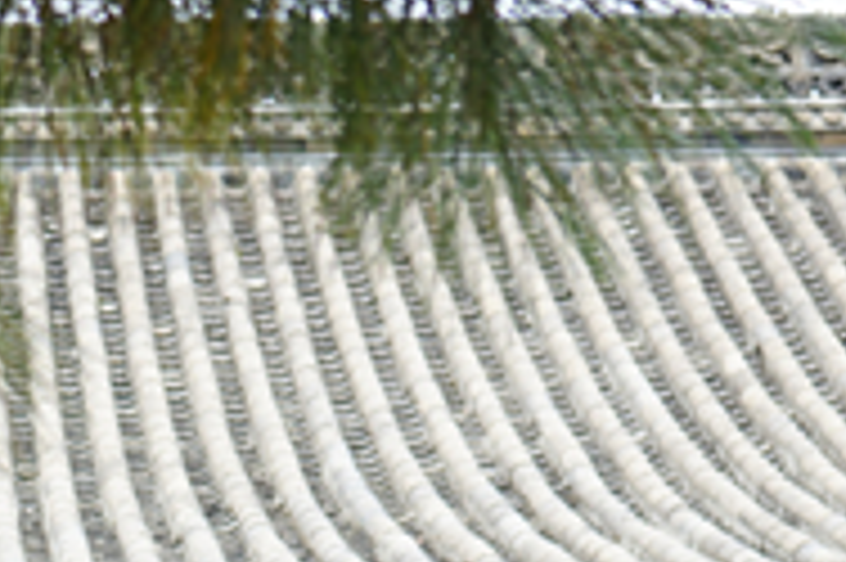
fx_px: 3944
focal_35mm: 168
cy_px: 1043
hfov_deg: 12.0
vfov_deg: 7.9
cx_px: -140
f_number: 4.5
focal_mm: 42
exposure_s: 1/60
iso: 100
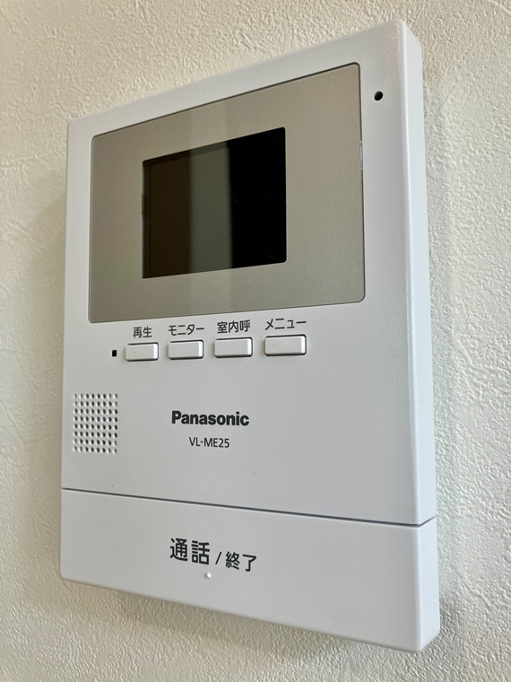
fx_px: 551
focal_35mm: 28
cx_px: 256
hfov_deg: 49.7
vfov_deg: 63.4
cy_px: 341
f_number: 1.8
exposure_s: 1/100
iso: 80
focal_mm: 3.99
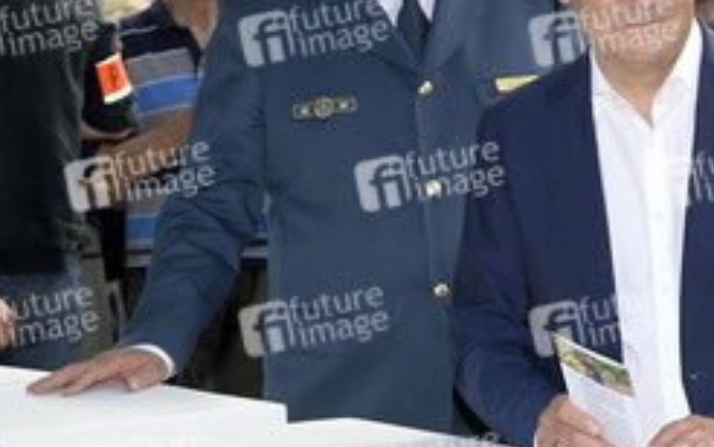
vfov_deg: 5.9
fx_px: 4361
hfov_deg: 9.3
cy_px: 104
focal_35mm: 224
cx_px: 643
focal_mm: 120
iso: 400
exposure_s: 1/200
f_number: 9
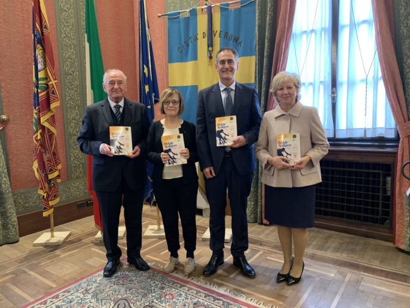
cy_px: 154
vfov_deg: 53.1
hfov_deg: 67.3
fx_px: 308
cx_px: 205
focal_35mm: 26
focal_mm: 4.25
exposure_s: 1/49
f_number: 1.8
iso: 400
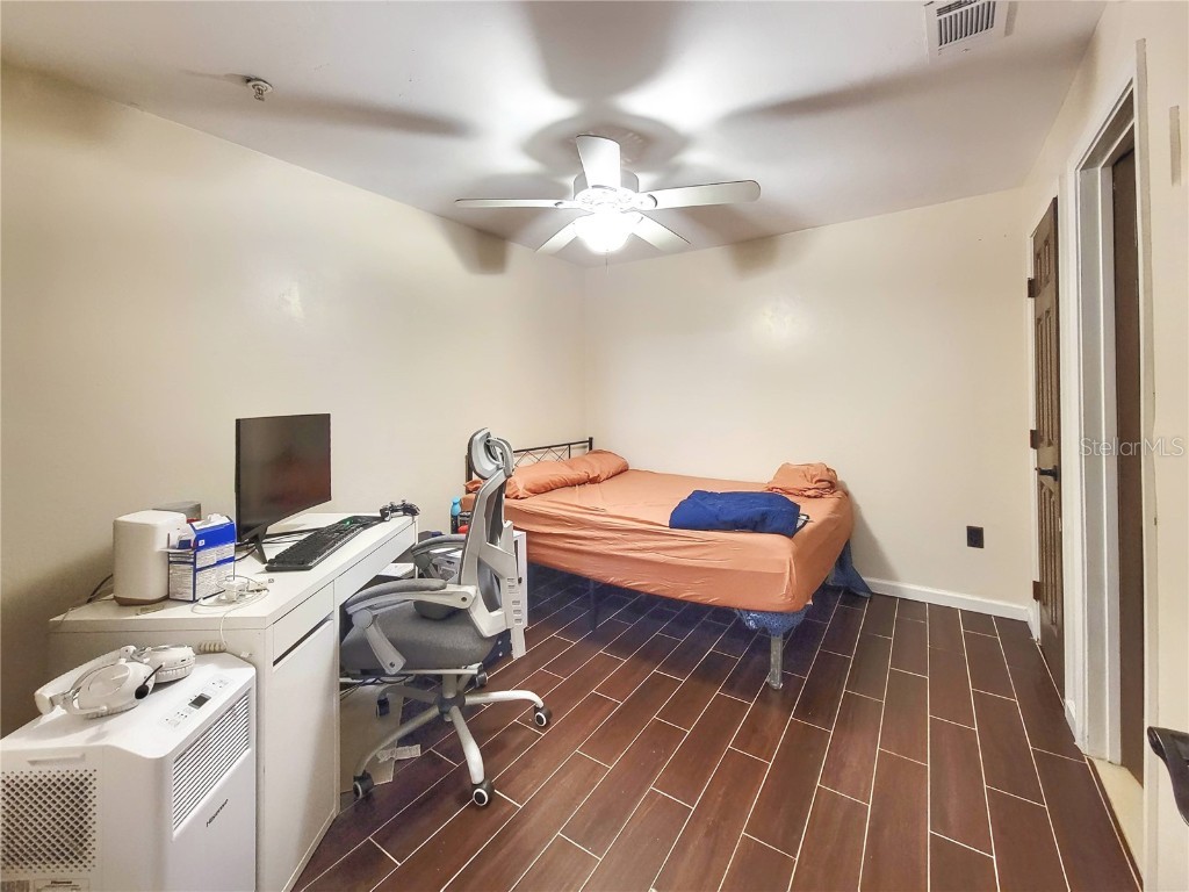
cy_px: 446
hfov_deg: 106.2
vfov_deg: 89.9
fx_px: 447
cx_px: 594
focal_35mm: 13
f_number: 2.2
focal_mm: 2.2
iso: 500
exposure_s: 1/30
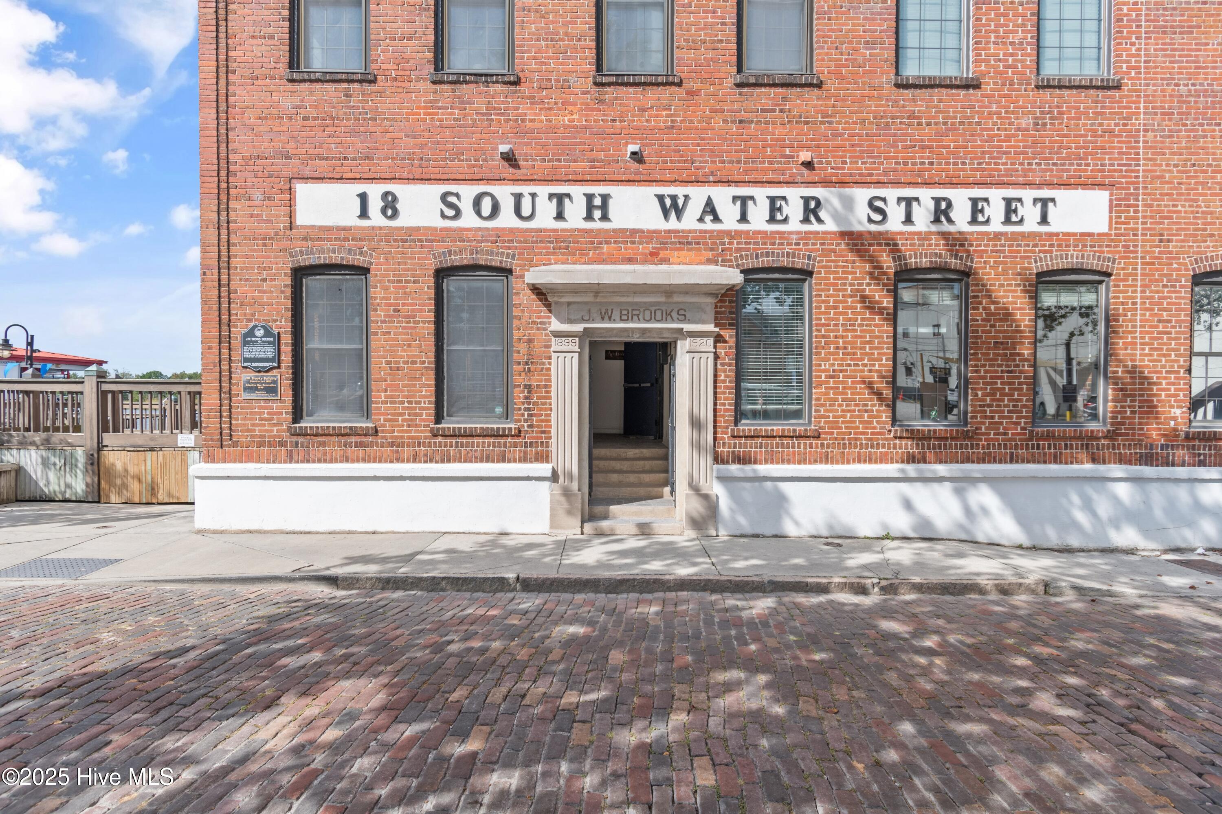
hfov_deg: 90.0
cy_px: 407
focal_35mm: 18
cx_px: 611
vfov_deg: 67.4
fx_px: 611
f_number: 6.3
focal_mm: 12
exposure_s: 1/160
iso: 100
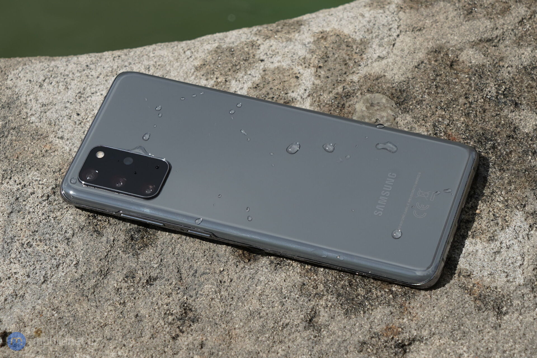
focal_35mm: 68
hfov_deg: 29.7
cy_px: 179
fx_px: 1014
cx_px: 268
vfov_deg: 20.0
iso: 125
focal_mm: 68
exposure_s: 1/500
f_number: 8
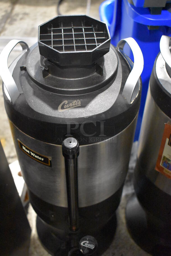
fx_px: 320
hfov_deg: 29.9
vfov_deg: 43.6
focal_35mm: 45
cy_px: 128
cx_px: 86
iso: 10000
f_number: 4.2
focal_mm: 30
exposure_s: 1/125
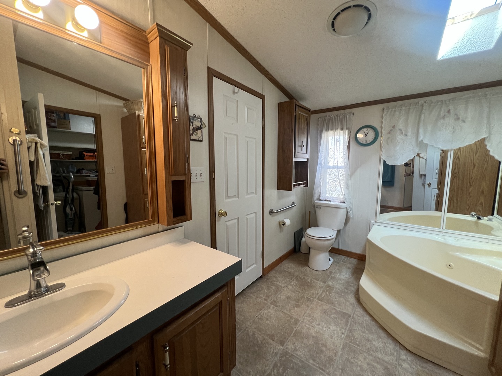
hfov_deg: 106.2
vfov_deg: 89.9
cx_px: 251
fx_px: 189
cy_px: 188
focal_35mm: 13
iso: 250
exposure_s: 1/120
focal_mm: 1.57
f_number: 1.8
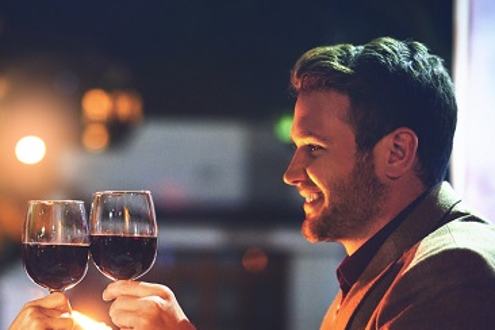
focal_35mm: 93
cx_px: 131
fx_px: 1279
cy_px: 260
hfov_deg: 21.7
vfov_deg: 14.6
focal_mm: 50
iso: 1000
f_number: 1.4
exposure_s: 1/80
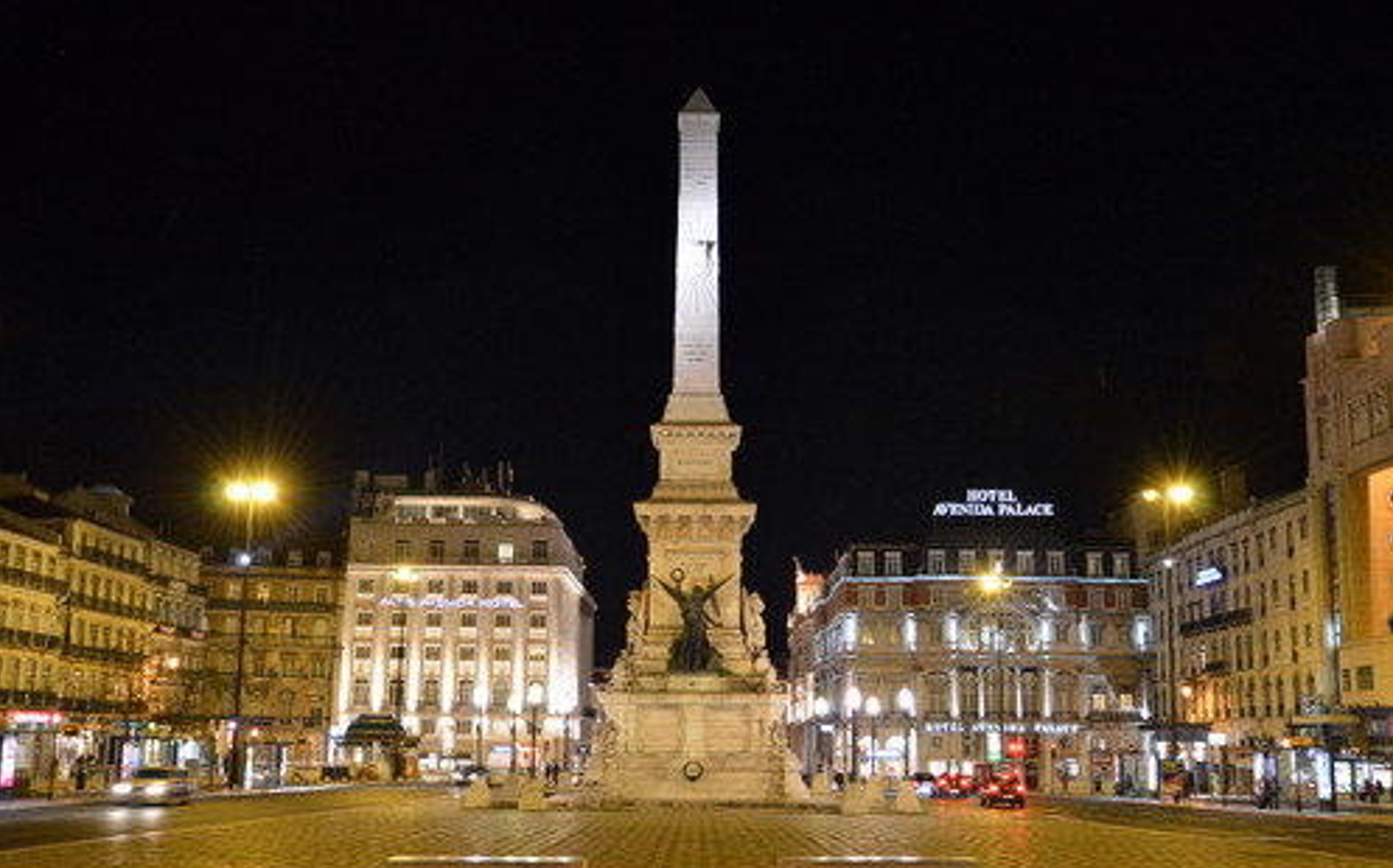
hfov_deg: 49.3
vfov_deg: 31.9
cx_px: 698
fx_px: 1518
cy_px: 461
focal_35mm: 40
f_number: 4
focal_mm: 26
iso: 1600
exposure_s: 1/10
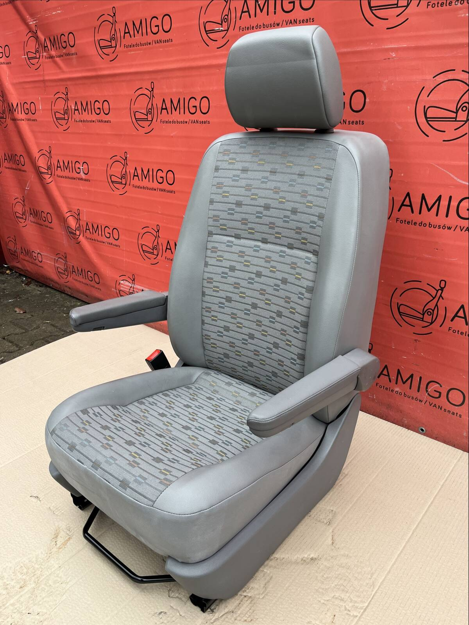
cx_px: 234
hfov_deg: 53.1
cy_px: 312
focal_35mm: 26
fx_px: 470
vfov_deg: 67.3
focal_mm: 5.1
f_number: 1.6
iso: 80
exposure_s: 1/121
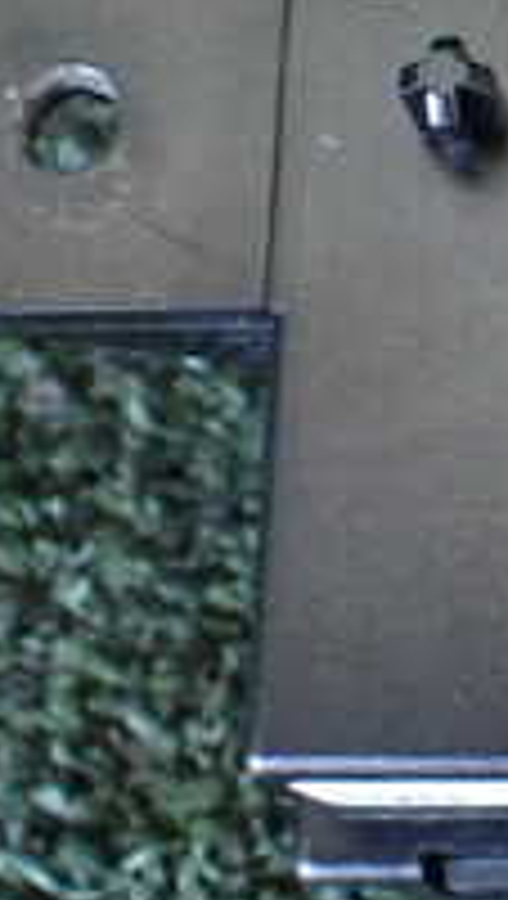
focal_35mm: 98
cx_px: 796
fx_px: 2339
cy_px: 284
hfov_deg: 11.8
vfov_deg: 21.7
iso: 800
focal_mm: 5.4
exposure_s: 1/60
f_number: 2.3
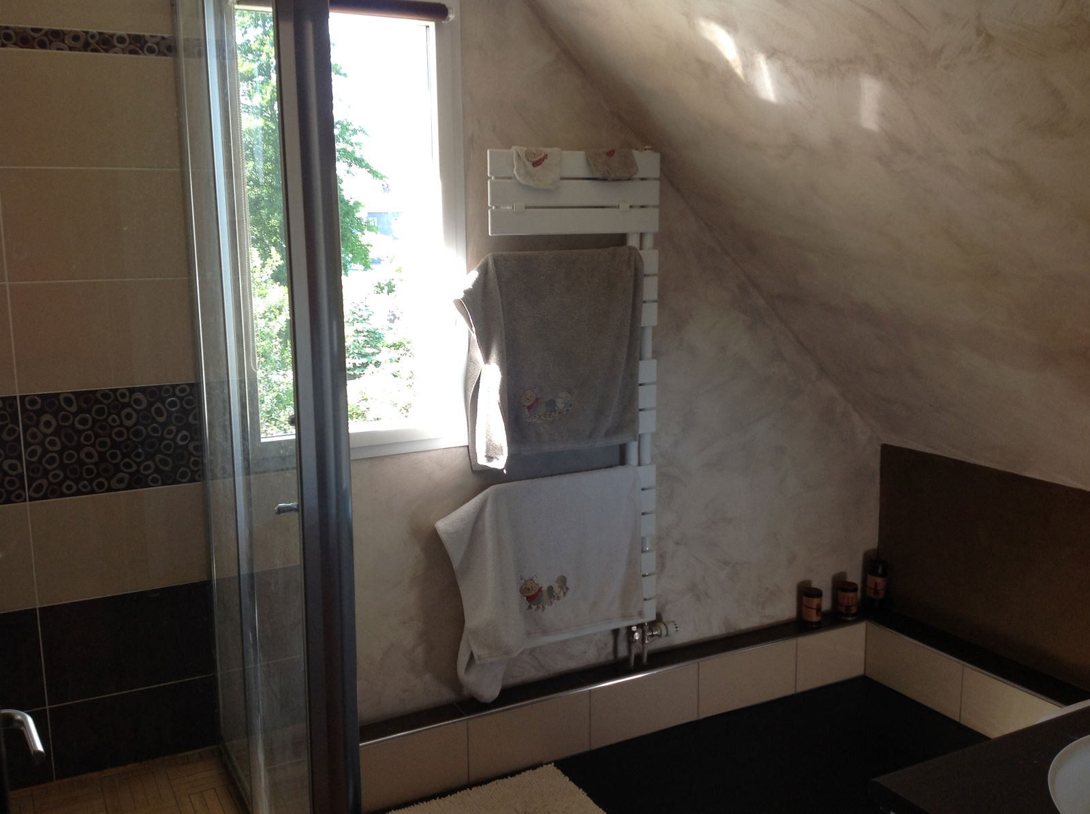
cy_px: 407
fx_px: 1100
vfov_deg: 40.6
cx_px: 545
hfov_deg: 52.7
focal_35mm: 35
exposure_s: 1/40
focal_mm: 4.28
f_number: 2.4
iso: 50
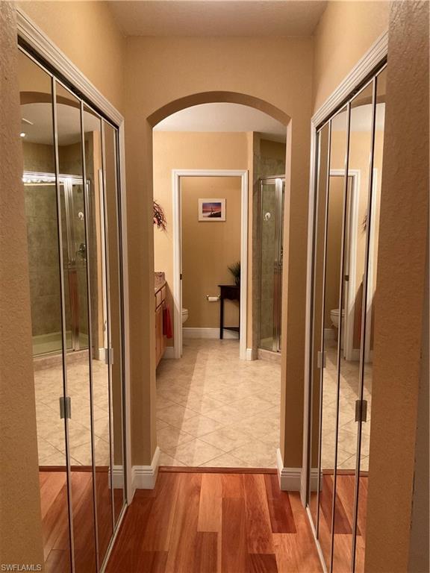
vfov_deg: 61.7
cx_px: 215
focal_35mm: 29
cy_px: 286
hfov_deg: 48.2
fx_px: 480
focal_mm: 3
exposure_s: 1/60
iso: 250
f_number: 1.8
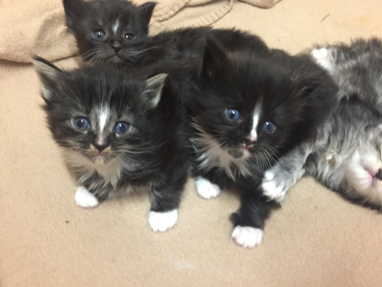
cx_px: 191
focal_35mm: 29
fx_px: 320
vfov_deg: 48.2
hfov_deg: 61.7
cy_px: 144
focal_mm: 4.15
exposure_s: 1/17
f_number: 2.2
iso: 500
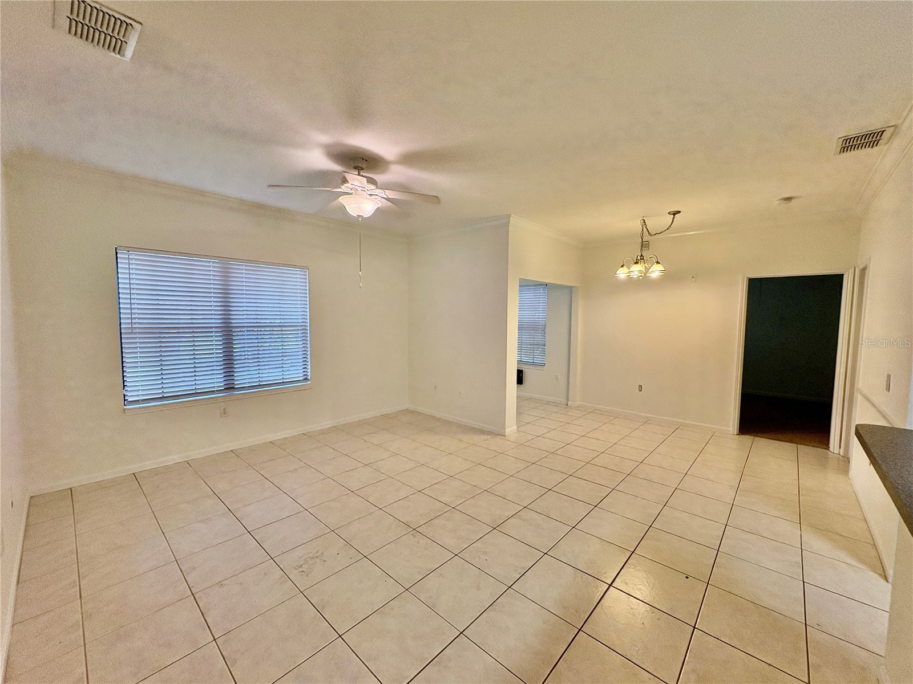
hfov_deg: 102.1
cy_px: 342
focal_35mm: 14
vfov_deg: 85.7
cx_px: 456
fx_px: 369
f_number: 2.2
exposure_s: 1/120
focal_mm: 2.22
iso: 200
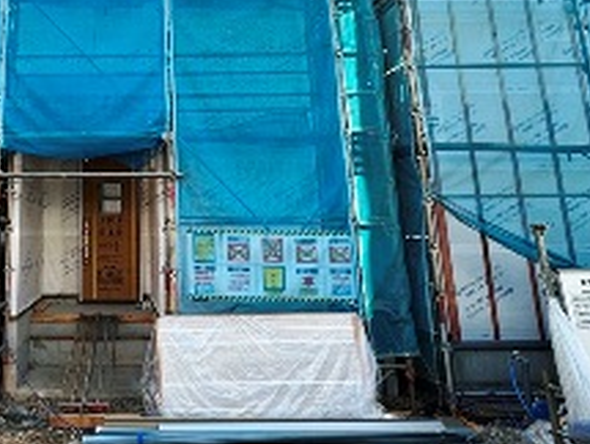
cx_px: 104
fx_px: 444
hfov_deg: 60.8
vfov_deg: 52.3
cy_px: 153
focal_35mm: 26
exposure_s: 1/296
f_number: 2.2
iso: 40
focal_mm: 2.22
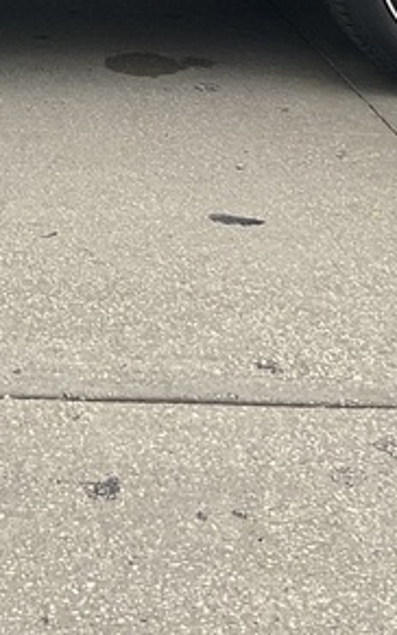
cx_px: -188
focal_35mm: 108
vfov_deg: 18.1
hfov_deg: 11.6
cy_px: -166
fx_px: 1869
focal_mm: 3
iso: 16
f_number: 1.8
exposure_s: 1/1076
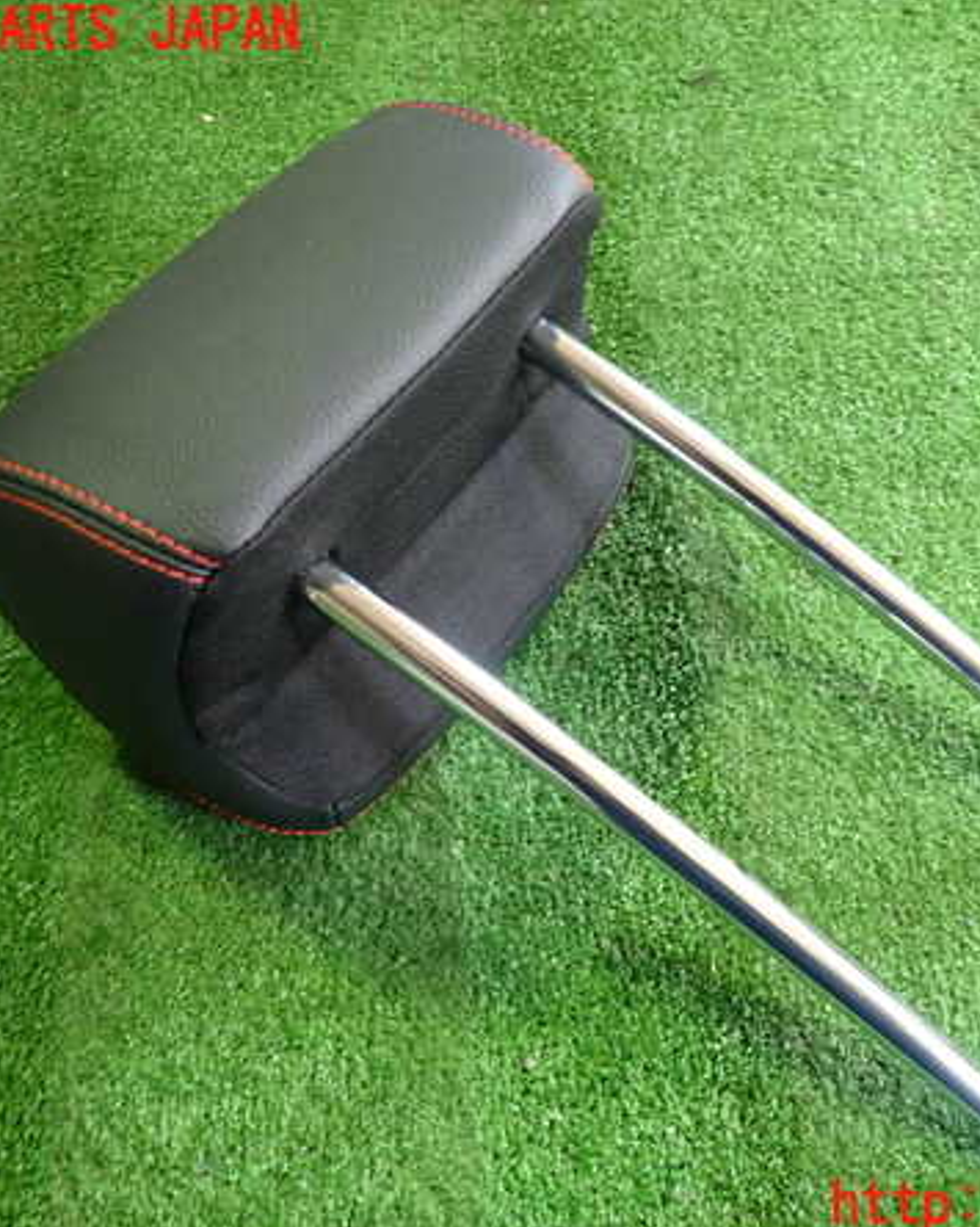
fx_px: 1197
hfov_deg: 44.1
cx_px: 627
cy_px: 619
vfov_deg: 54.2
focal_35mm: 33
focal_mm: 4.5
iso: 250
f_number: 2
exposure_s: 1/30
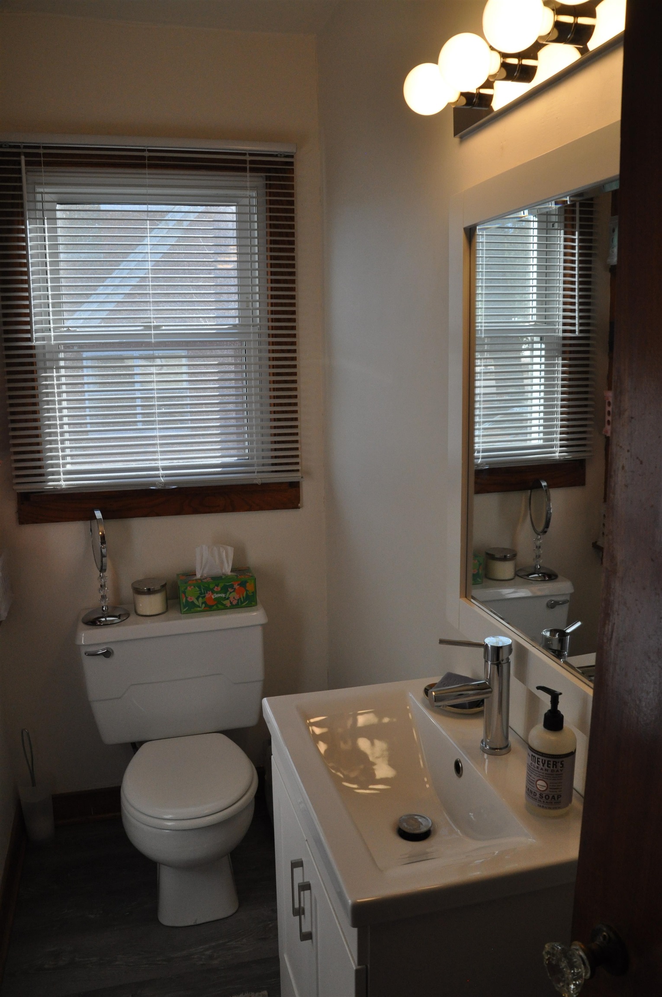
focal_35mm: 27
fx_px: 747
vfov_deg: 67.4
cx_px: 331
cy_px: 498
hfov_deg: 47.8
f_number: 9
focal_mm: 18
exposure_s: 1/320
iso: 800
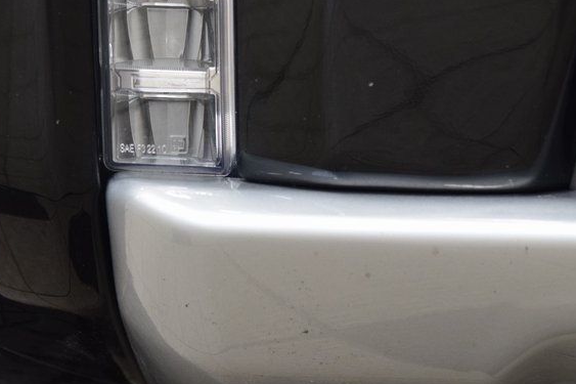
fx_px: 3055
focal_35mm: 191
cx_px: 148
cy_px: 51
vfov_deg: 7.2
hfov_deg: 10.7
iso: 1600
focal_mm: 70
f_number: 6.3
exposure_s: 1/30
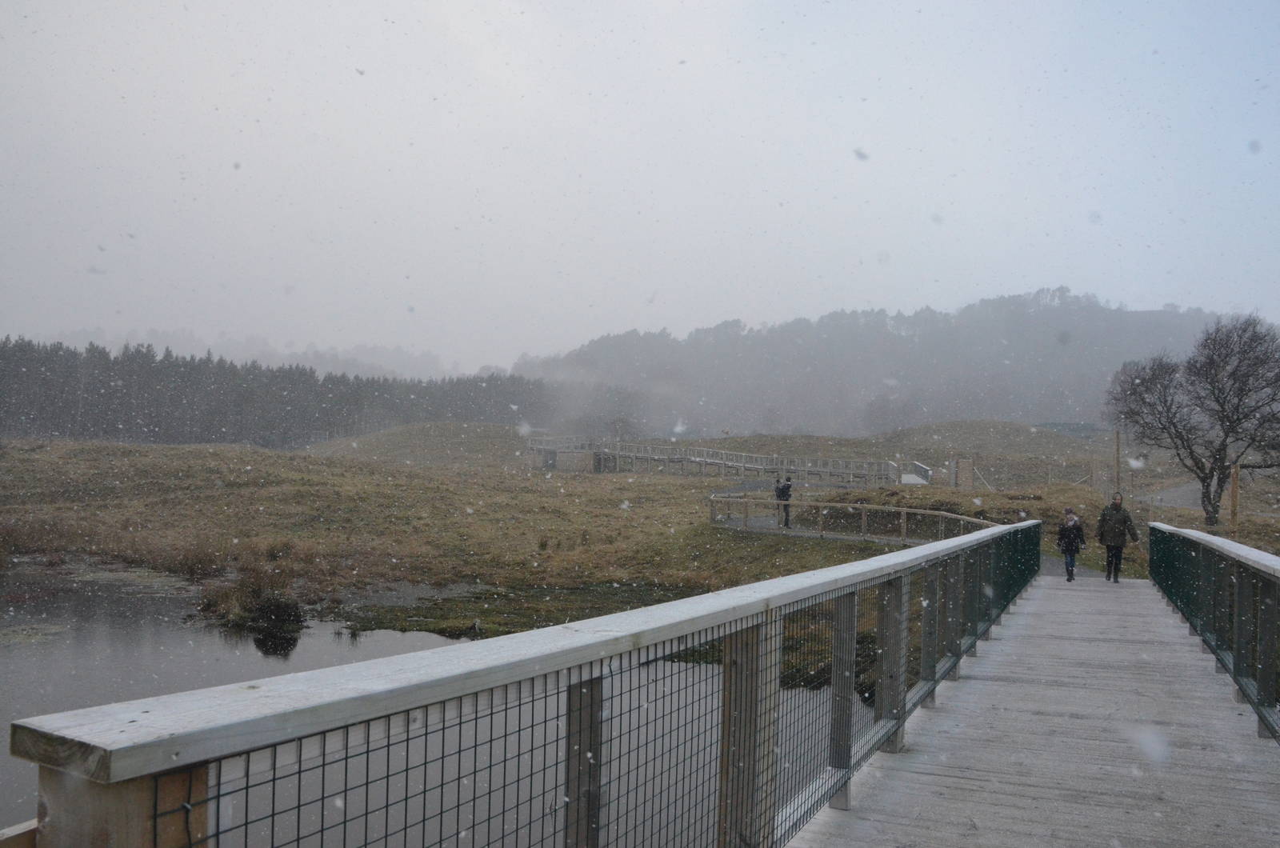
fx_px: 958
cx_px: 640
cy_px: 424
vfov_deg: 47.7
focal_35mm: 27
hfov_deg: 67.5
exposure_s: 1/640
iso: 2500
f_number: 13
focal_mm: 18
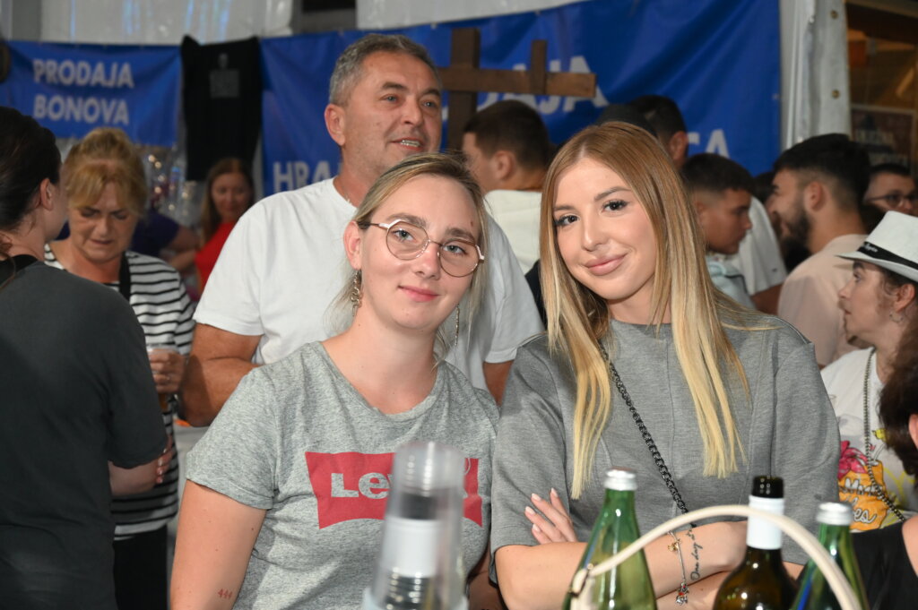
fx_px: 1529
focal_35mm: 60
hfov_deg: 33.4
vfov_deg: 22.6
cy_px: 305
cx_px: 459
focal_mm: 60
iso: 5000
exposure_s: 1/60
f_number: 6
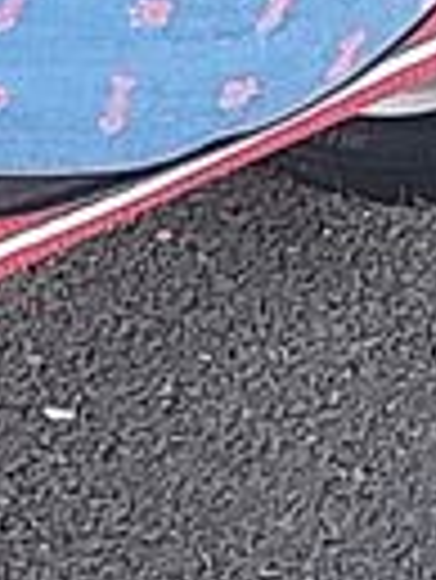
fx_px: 3387
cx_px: -737
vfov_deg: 9.4
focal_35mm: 202
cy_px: -373
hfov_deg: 6.8
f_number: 1.8
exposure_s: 1/50
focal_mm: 4
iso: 80
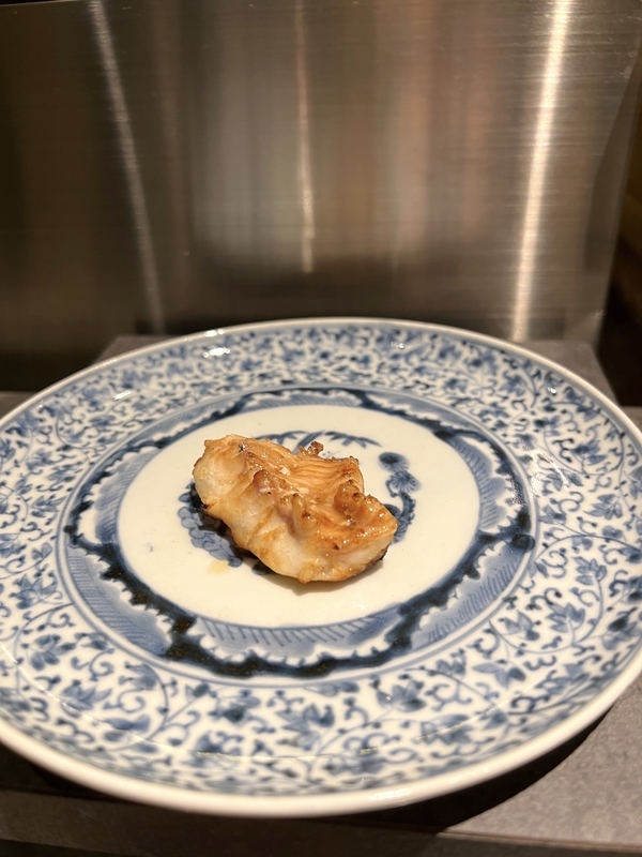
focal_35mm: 26
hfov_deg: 53.1
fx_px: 643
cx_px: 321
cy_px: 428
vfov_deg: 67.3
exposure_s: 1/50
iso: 80
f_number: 1.5
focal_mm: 5.7
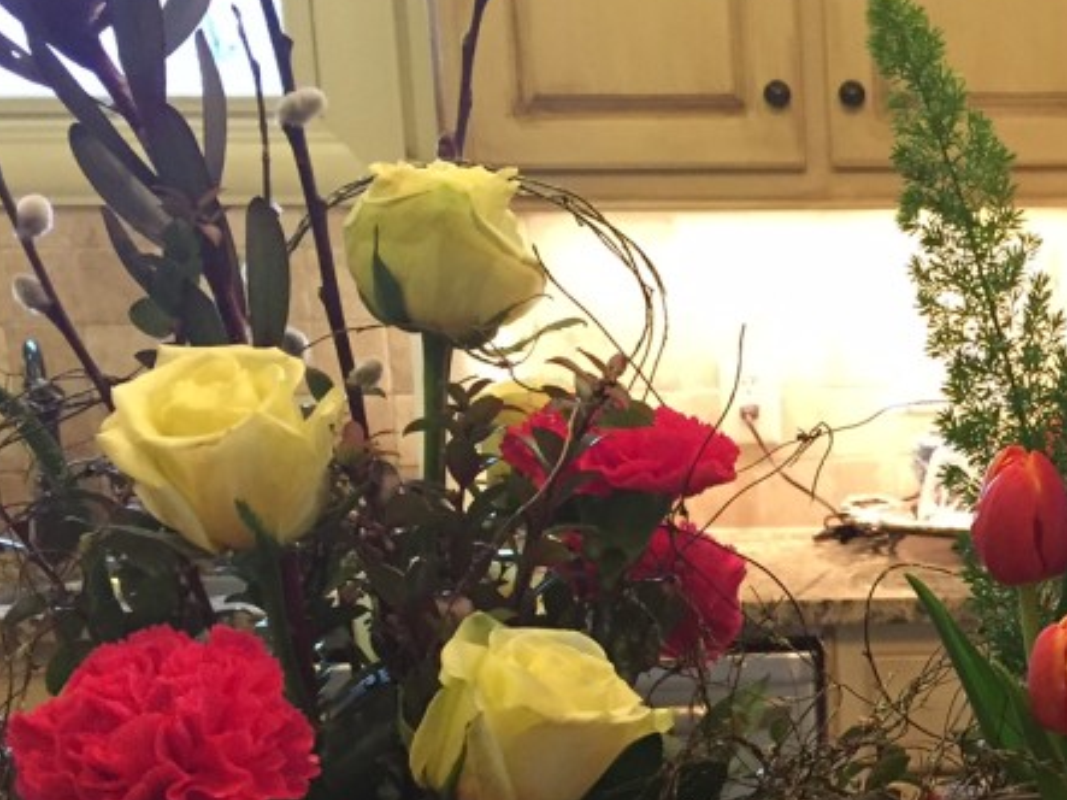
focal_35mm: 67
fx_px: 2065
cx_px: 1120
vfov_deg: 21.5
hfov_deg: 27.0
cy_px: 696
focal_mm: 4.15
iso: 250
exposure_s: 1/30
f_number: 2.2
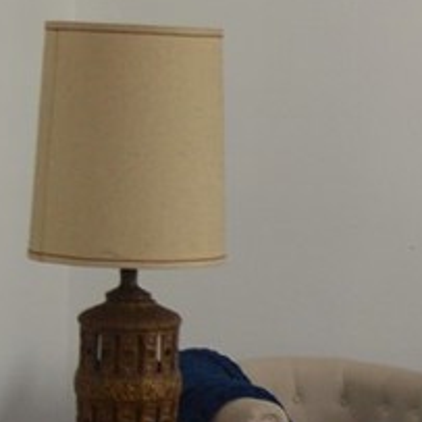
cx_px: 607
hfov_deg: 10.2
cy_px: 293
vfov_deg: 10.5
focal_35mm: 167
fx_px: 2303
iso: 640
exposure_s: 1/60
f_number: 4
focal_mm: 26
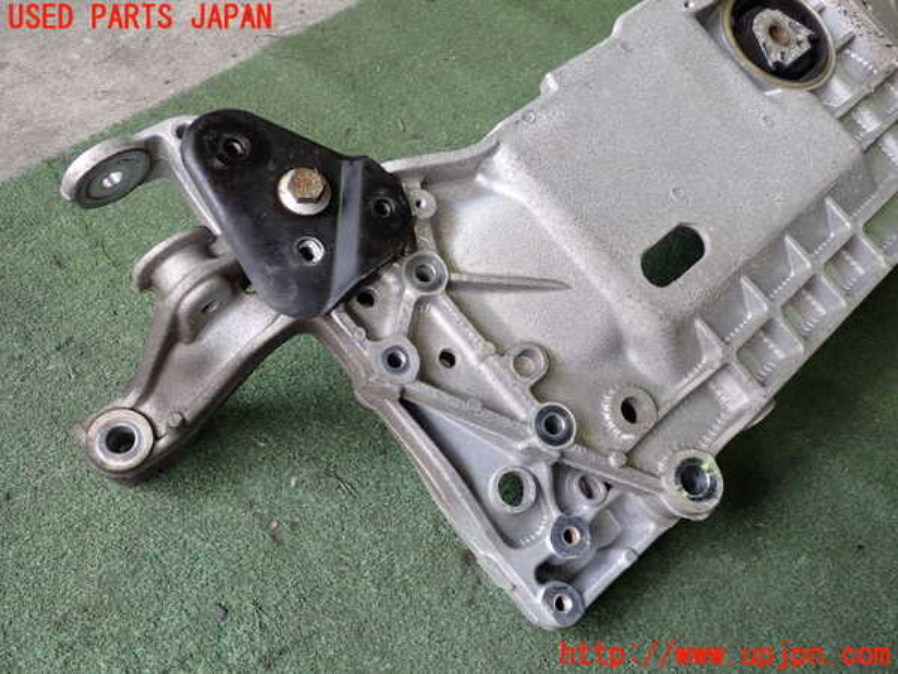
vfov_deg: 46.8
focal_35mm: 30
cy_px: 337
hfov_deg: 60.0
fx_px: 778
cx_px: 449
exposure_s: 1/100
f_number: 2.3
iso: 200
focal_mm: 5.4
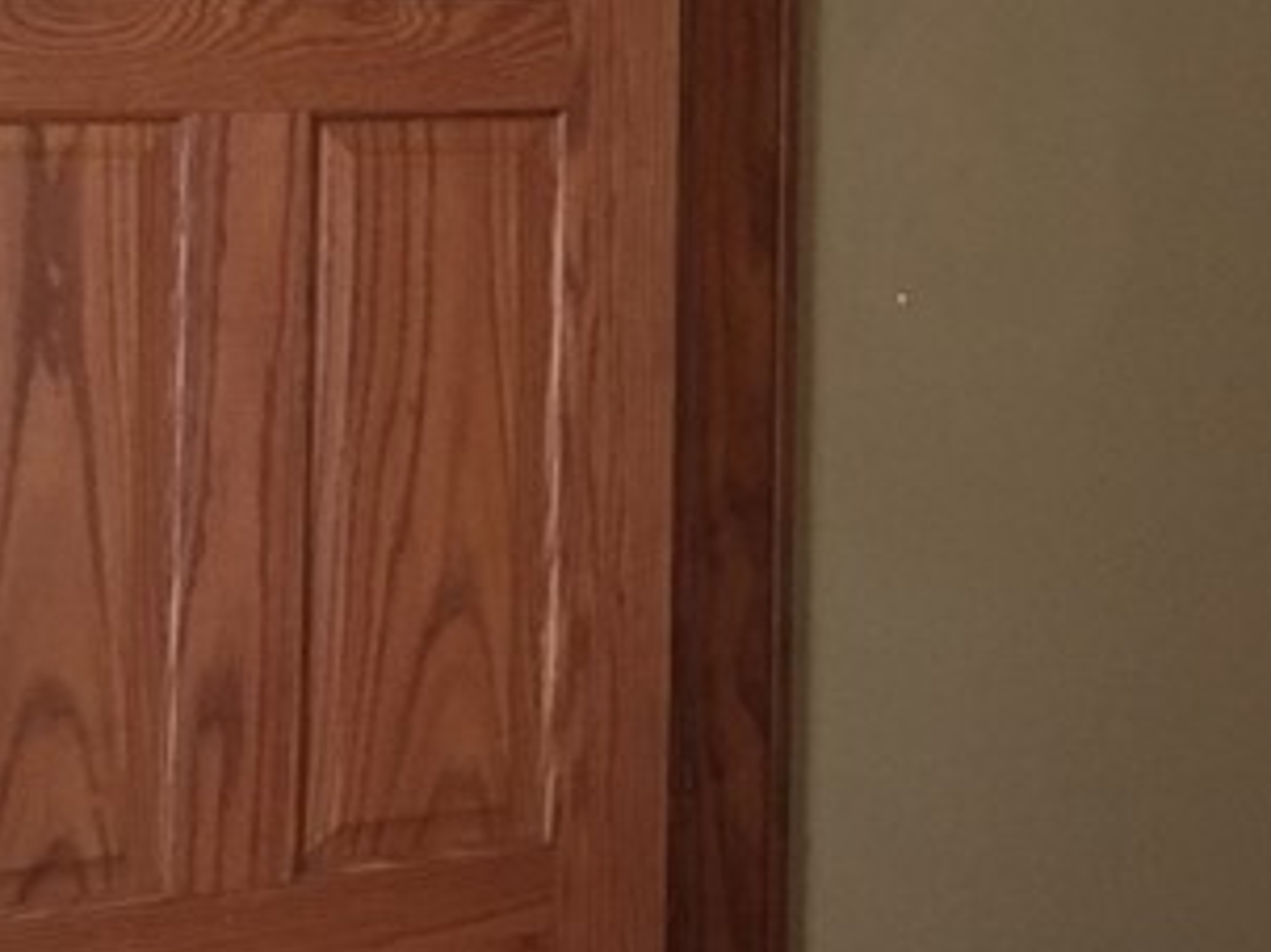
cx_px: 1401
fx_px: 3597
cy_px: -17
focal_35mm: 98
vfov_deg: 14.8
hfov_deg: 19.2
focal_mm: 4.15
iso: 160
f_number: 2.2
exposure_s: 1/30
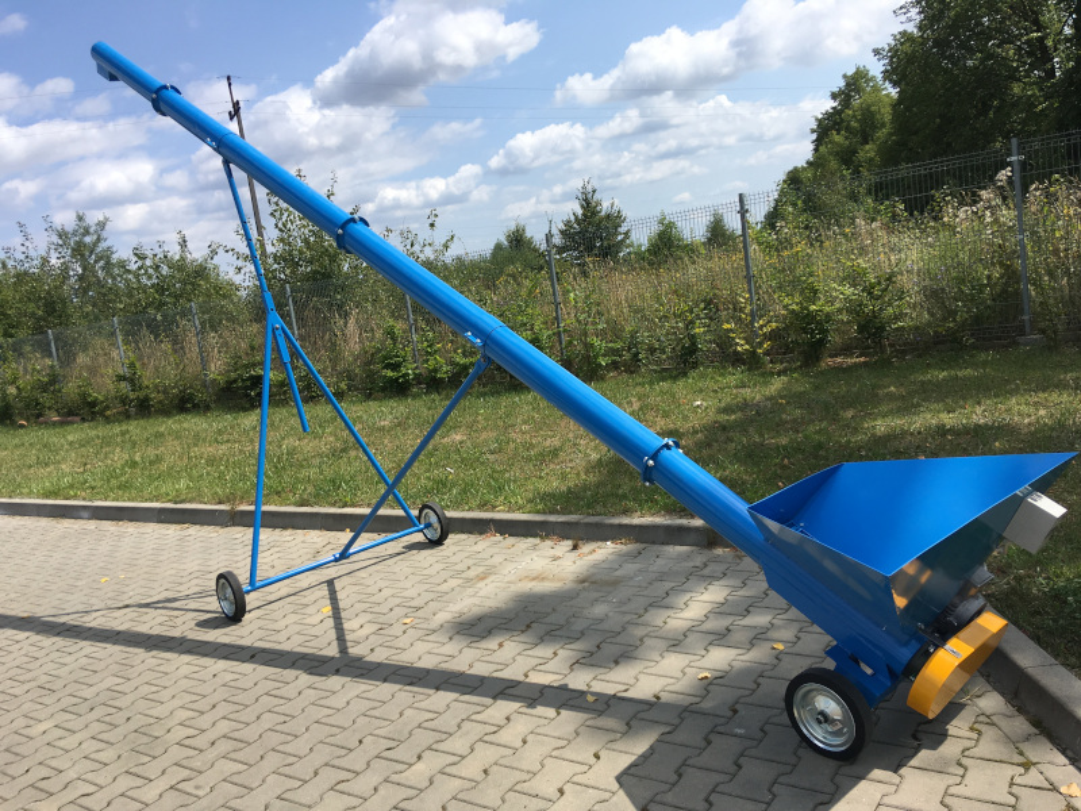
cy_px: 406
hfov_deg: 61.7
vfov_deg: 48.2
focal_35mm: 29
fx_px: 906
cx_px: 540
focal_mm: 4.15
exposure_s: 1/1876
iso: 25
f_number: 2.2
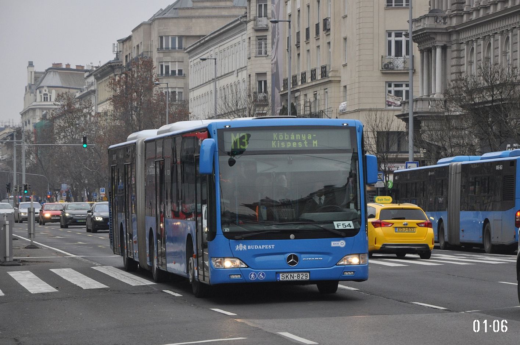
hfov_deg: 15.2
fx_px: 1948
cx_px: 260
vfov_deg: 10.1
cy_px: 172
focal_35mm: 135
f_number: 5.6
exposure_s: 1/500
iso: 900
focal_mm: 90
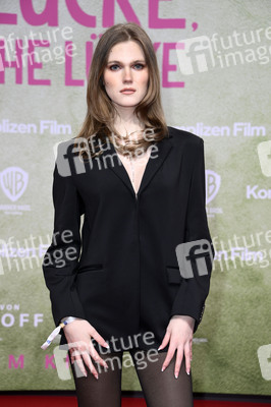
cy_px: 204
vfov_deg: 20.4
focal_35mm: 100
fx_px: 1131
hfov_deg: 13.7
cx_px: 136
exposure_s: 1/250
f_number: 6.3
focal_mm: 100
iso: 640
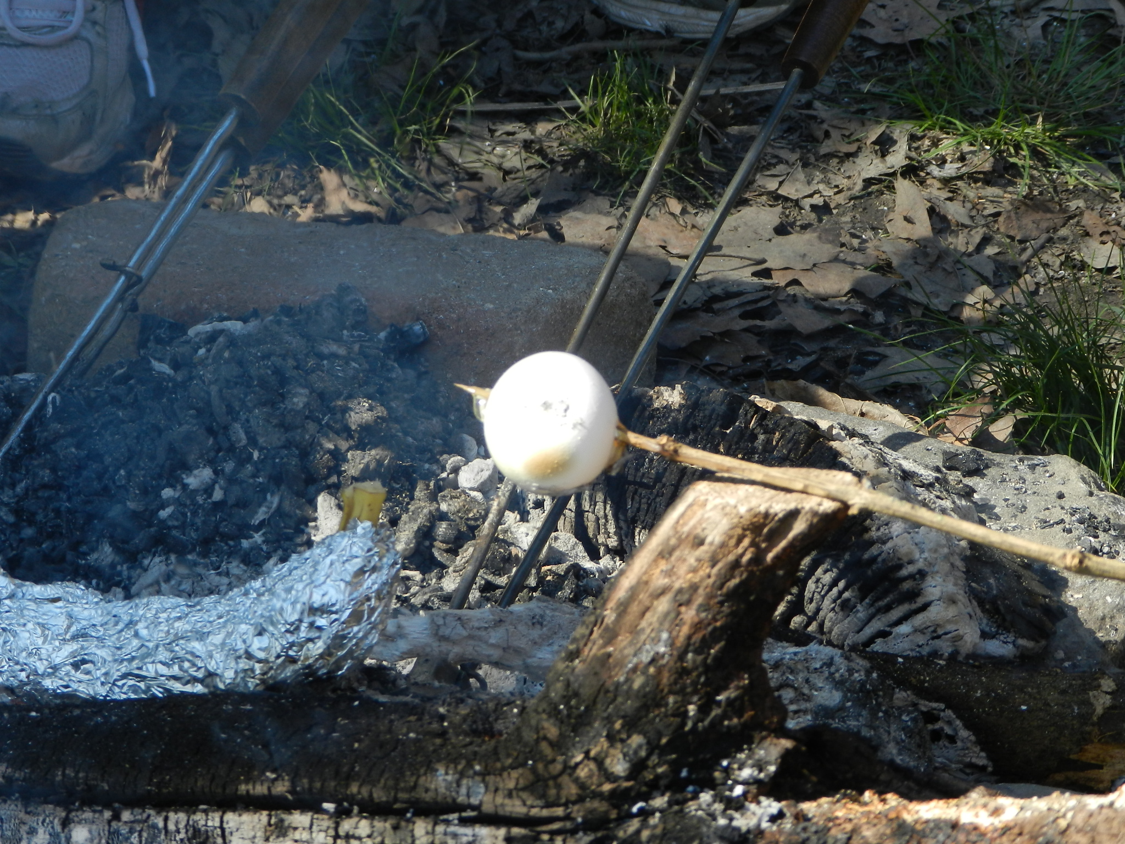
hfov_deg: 12.3
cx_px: 562
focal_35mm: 160
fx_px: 5200
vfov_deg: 9.3
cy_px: 422
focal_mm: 28.4
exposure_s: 1/250
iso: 160
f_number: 5.3
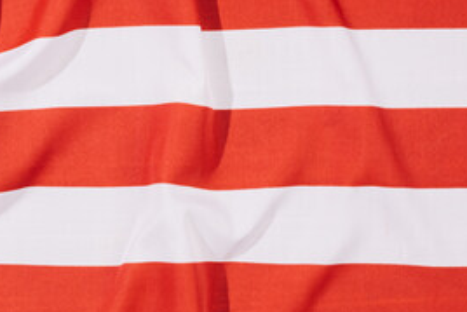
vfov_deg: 9.8
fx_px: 1817
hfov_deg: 14.0
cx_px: -152
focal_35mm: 140
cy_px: 200
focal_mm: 50
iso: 400
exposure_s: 1/125
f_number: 16
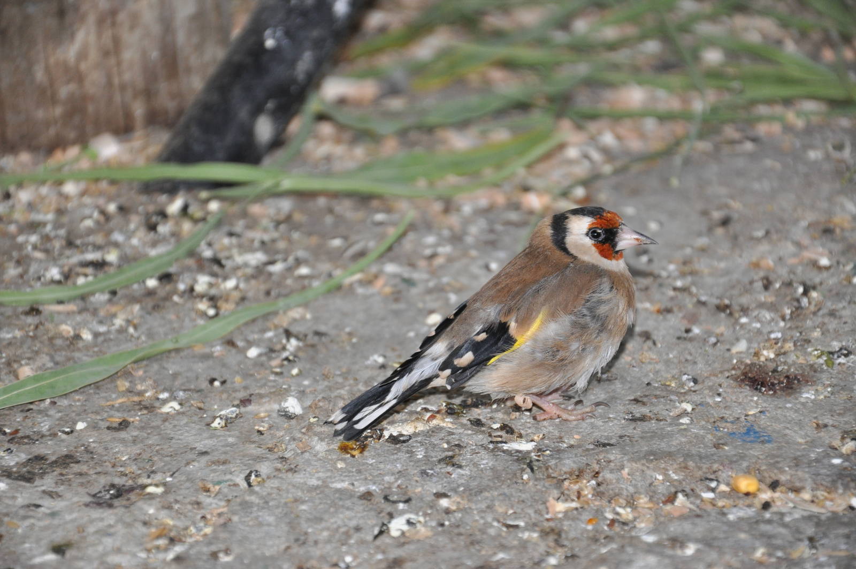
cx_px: 428
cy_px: 284
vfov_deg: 8.7
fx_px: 3741
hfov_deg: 13.1
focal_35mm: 158
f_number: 5.6
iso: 800
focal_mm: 105
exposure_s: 1/60
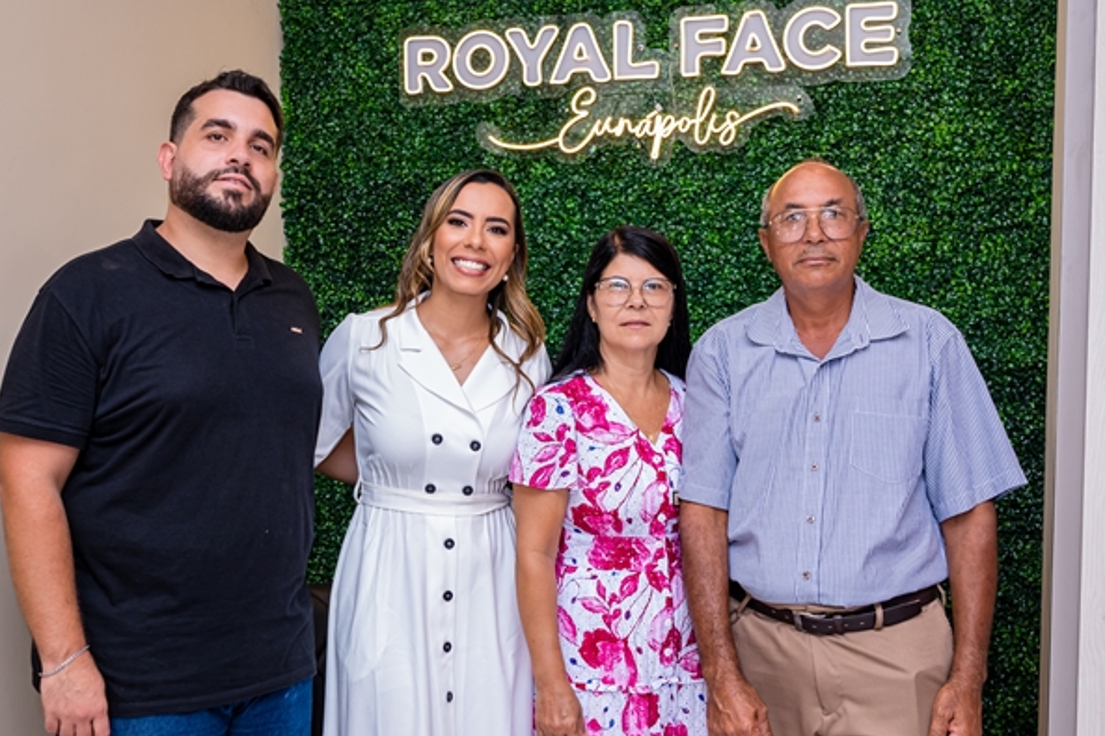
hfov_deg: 43.6
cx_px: 525
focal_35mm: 45
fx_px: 1381
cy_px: 410
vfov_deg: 29.8
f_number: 3.2
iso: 500
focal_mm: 24
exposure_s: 1/200
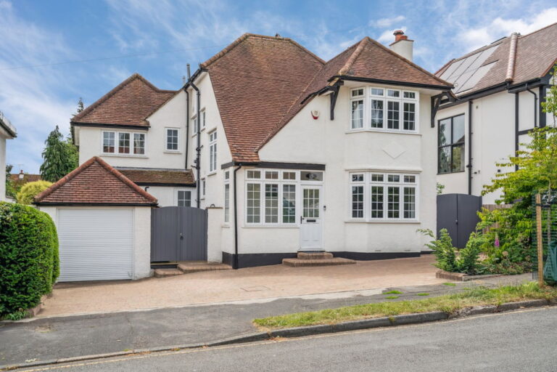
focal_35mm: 35
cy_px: 186
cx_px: 278
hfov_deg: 54.4
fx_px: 541
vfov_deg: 37.9
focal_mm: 35
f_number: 5.6
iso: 640
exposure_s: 1/1250
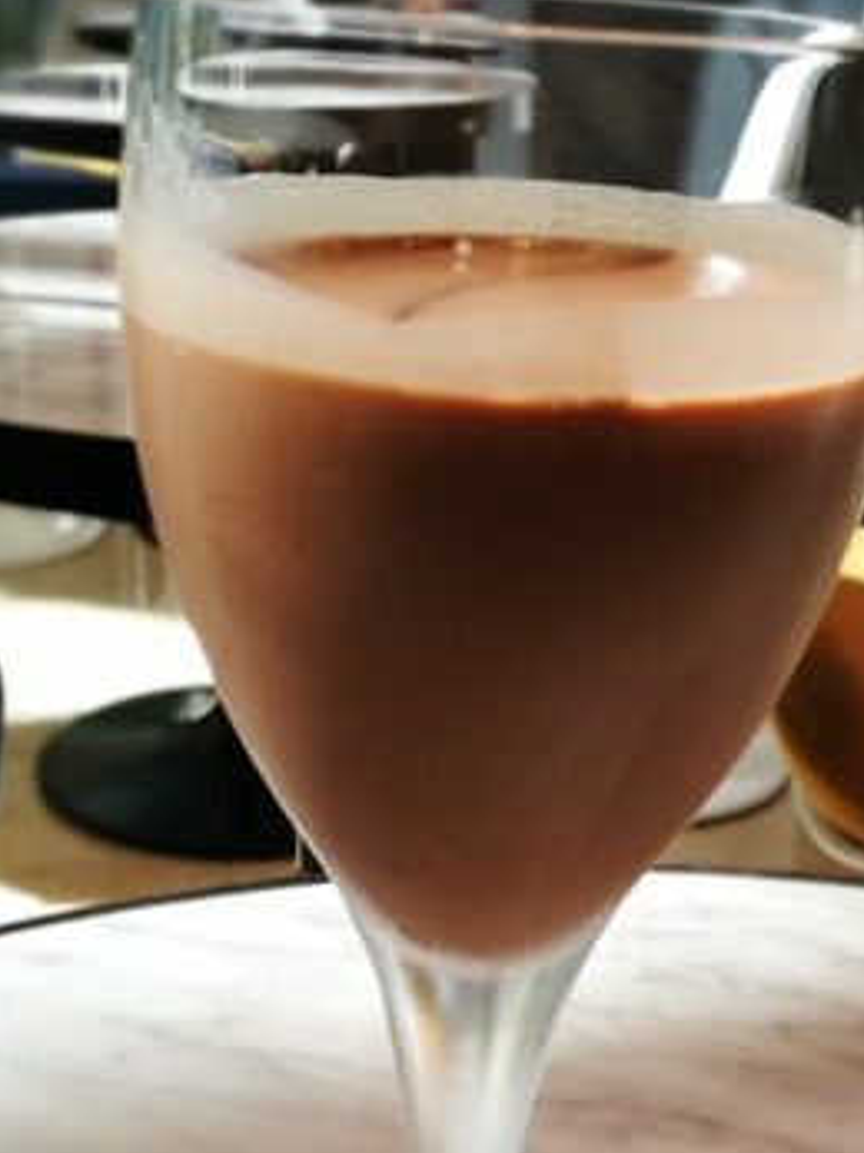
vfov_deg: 33.9
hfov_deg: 26.1
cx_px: 492
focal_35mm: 56
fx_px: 1865
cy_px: 807
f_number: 4
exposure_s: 1/171
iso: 50
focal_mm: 4.5
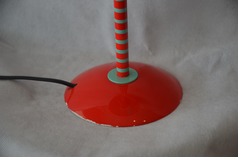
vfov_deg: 13.0
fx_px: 693
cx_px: 119
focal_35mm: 105
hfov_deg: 19.5
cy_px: 78
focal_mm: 70
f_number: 4.5
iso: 500
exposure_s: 1/250
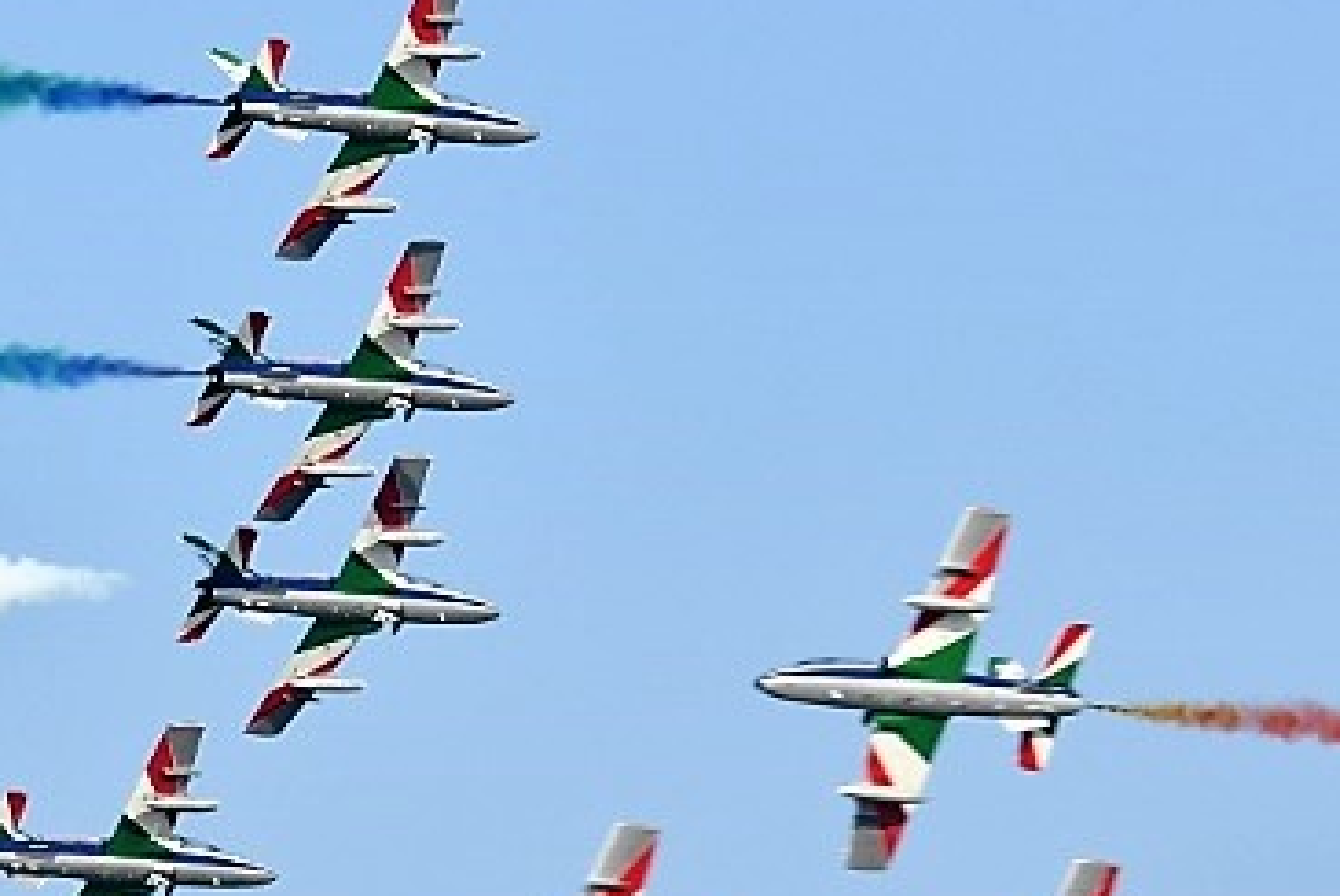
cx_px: 642
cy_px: 619
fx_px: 22701
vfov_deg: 2.3
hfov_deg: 3.4
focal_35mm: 609
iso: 500
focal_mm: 145
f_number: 11
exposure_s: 1/1000
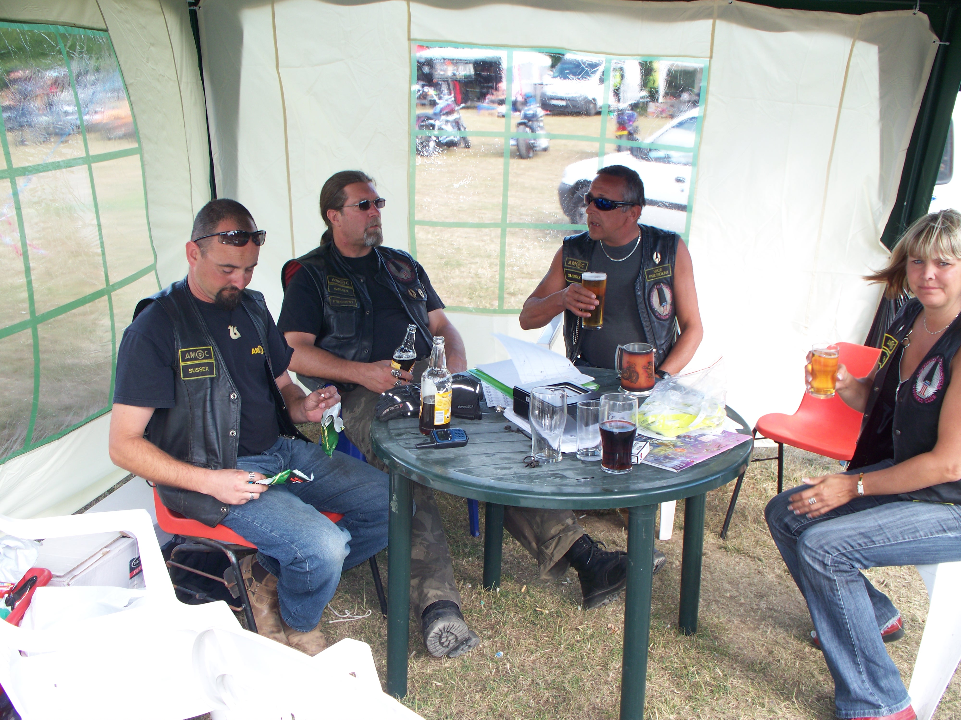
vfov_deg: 39.7
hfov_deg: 51.4
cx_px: 480
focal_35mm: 36
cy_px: 360
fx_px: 999
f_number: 2.8
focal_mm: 7.54
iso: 64
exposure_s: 1/100
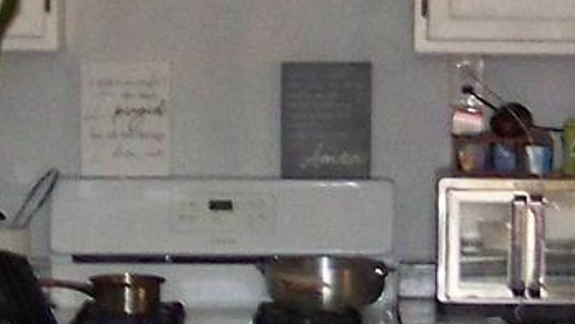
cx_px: 163
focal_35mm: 232
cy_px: 211
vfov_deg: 5.2
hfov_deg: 9.3
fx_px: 3539
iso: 200
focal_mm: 5.85
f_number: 2.8
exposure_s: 1/30
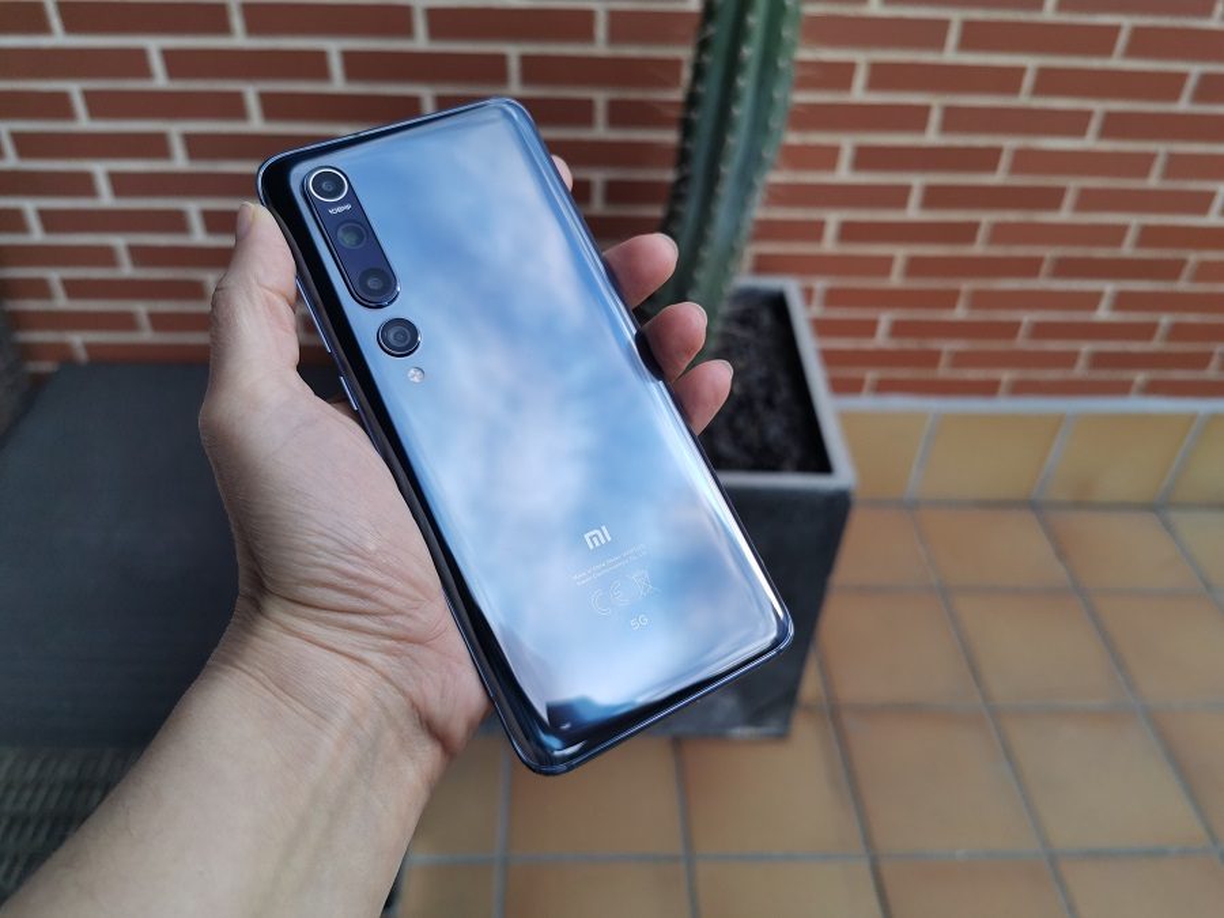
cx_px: 612
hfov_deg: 65.3
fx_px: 955
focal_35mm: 27
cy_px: 459
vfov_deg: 51.4
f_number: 1.6
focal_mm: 5.56
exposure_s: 1/672
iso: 50
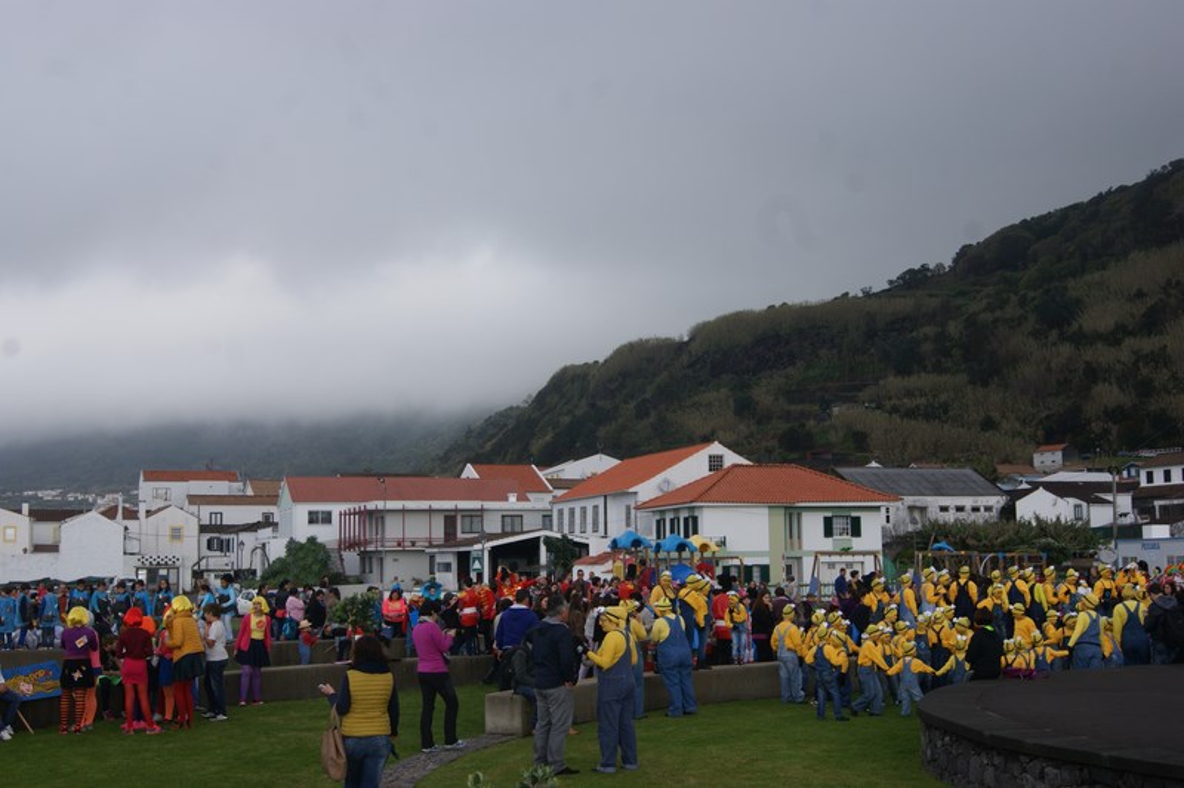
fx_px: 1380
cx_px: 592
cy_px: 394
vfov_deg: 31.8
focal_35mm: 42
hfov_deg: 46.4
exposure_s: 1/125
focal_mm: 28
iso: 100
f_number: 9
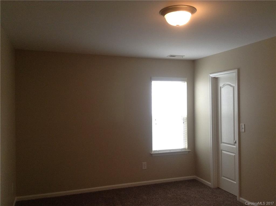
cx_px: 138
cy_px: 103
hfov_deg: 55.4
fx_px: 263
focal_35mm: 33
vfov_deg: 42.8
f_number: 2.4
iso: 100
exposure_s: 1/24
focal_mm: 3.3
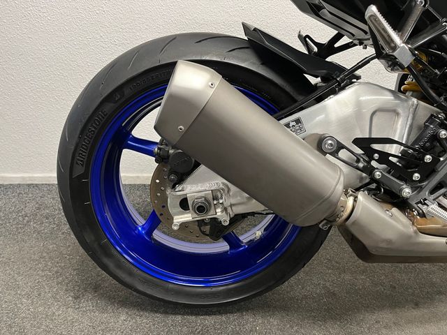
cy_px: 168
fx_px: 336
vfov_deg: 53.1
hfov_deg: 67.3
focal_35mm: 26
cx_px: 224
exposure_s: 1/50
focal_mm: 5.1
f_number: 1.6
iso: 320
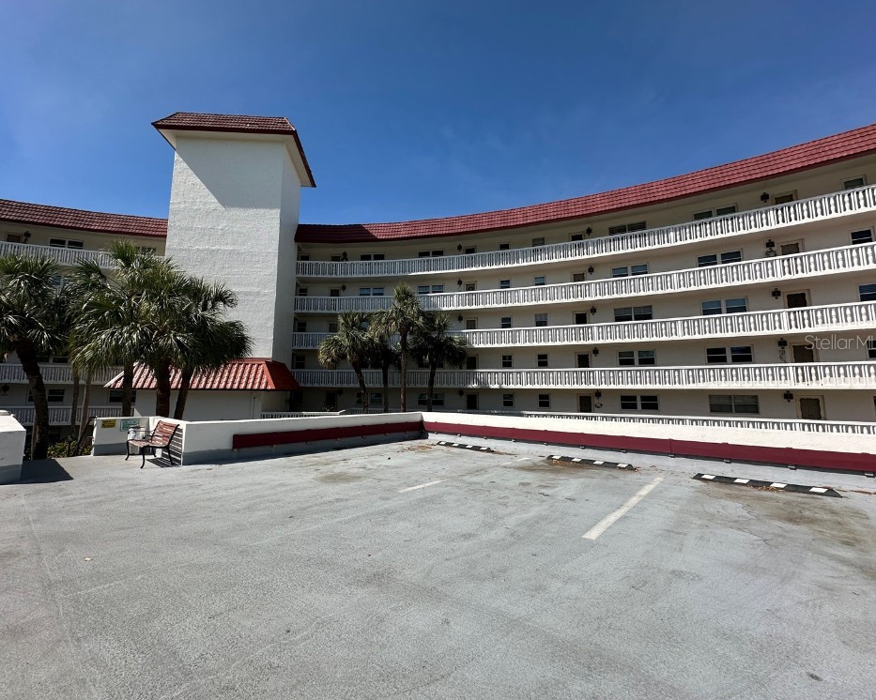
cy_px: 342
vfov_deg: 84.0
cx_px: 412
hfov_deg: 96.7
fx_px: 389
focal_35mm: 15
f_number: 2.2
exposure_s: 1/2564
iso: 50
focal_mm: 2.22
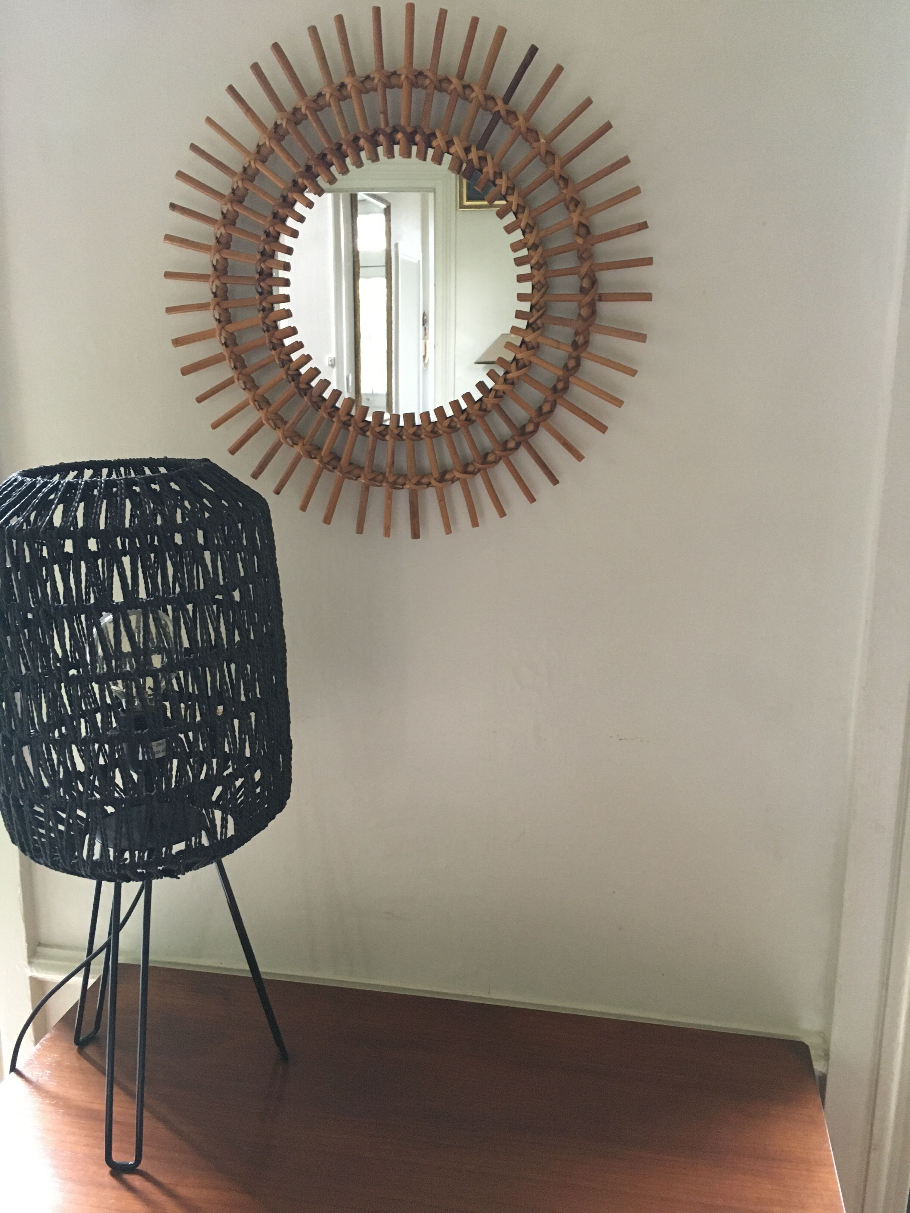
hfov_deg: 48.2
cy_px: 606
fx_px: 1016
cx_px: 455
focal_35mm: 29
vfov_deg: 61.7
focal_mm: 4.15
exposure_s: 1/15
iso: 200
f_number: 2.2
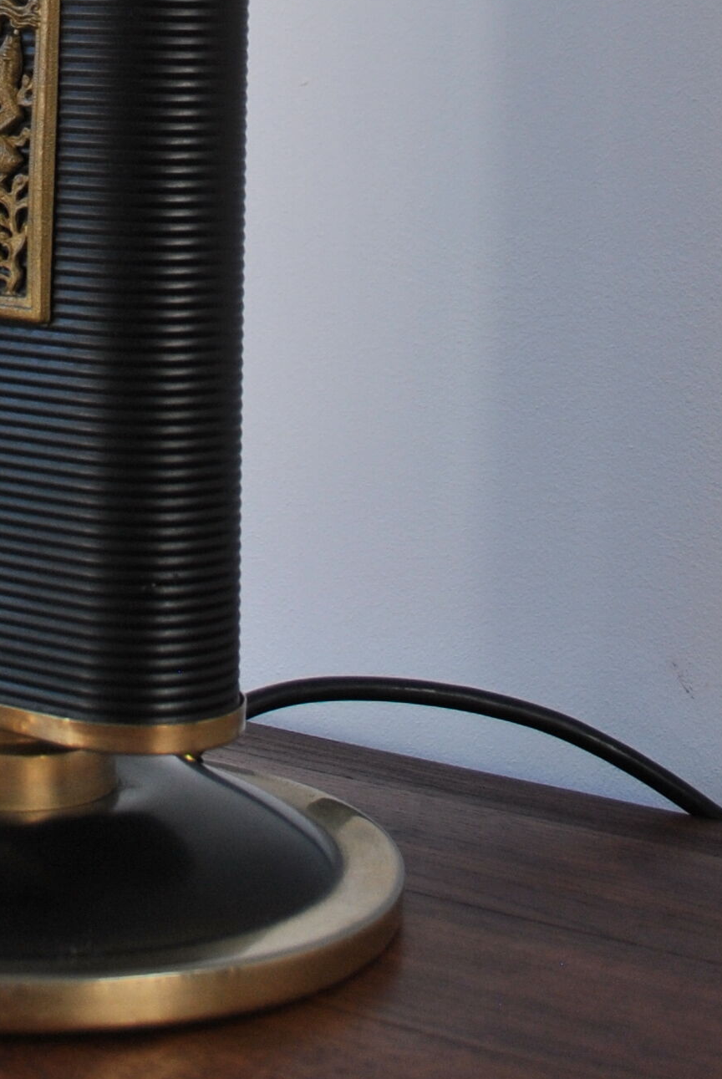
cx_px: 51
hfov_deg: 15.0
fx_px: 2700
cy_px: -300
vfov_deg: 20.7
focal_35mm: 90
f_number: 5
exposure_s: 1/100
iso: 200
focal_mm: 20
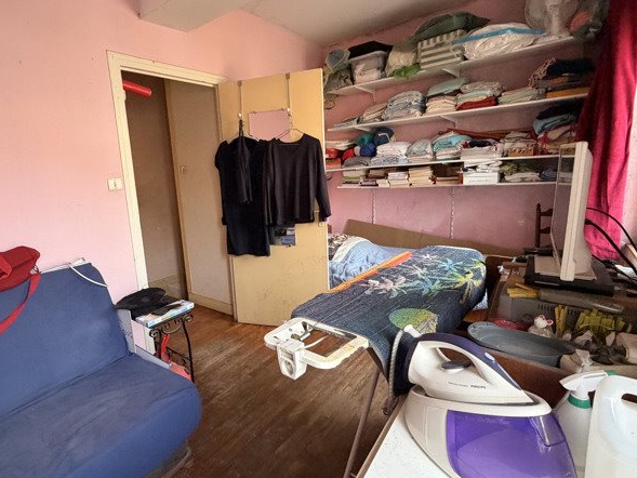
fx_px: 350
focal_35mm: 19
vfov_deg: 68.7
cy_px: 228
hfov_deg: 84.3
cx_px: 281
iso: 320
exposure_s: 1/90
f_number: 2.2
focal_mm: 2.22
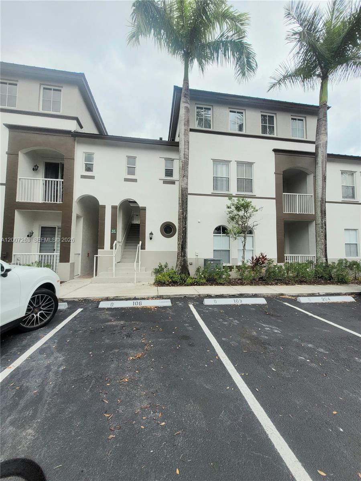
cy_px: 240
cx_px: 180
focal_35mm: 13
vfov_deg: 106.2
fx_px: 181
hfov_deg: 89.9
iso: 40
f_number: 2.2
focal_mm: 1.74
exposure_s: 1/625
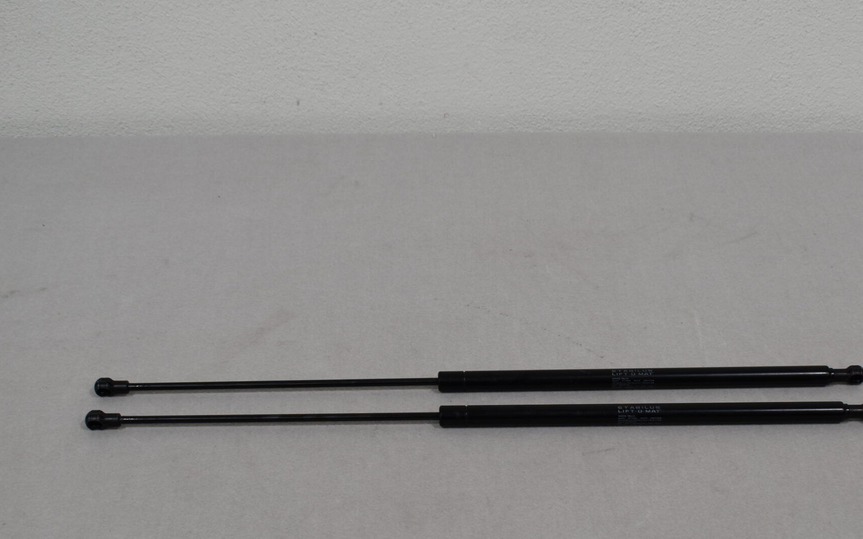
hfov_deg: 36.8
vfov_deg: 23.3
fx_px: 1293
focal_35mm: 55
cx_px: 488
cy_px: 411
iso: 360
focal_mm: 24
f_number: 5.6
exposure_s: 1/125
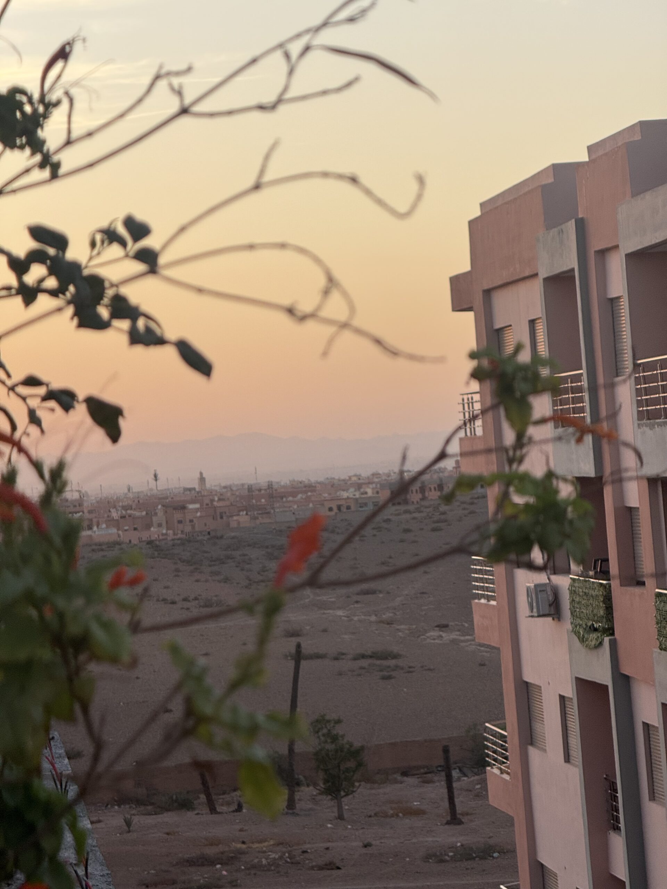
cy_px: 444
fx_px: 3083
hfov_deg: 12.3
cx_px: 334
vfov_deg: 16.4
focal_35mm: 120
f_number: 2.8
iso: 50
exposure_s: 1/188
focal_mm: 15.66
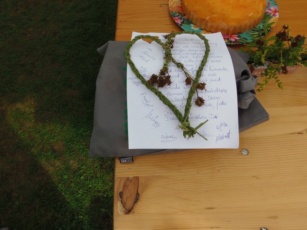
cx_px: 154
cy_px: 115
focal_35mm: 24
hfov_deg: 71.6
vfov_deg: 56.8
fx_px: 213
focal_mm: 4.3
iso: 64
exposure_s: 1/320
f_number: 5.5
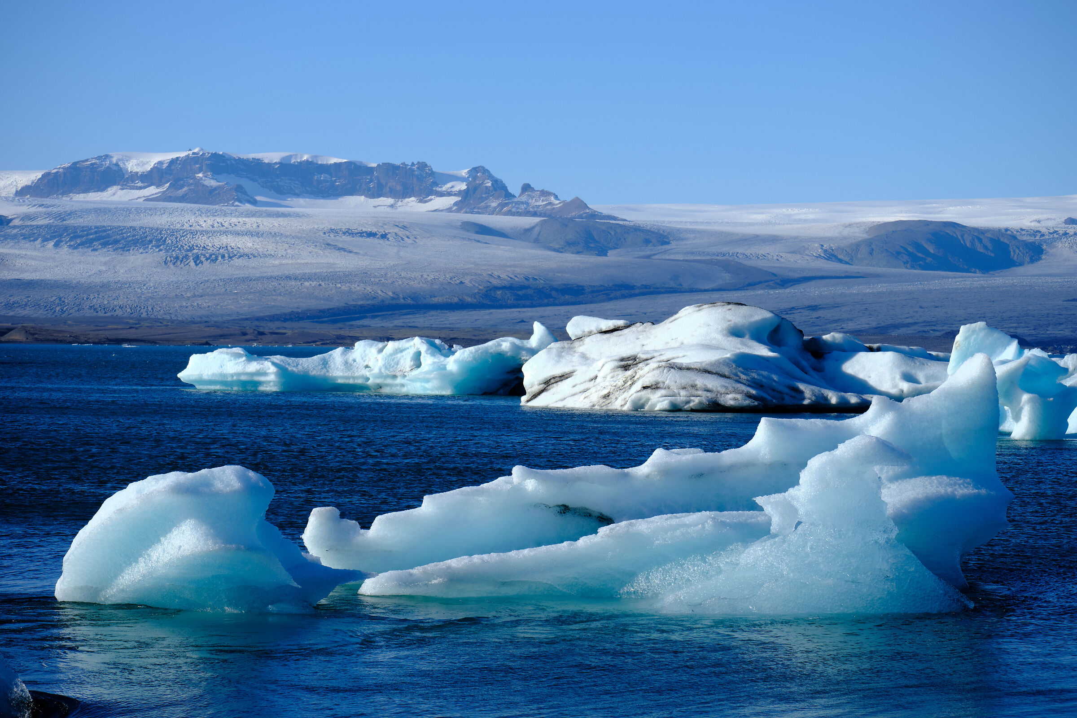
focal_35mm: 107
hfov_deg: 19.1
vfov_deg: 12.8
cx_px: 538
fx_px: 3201
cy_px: 359
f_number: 6.4
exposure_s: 1/800
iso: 200
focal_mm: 71.1
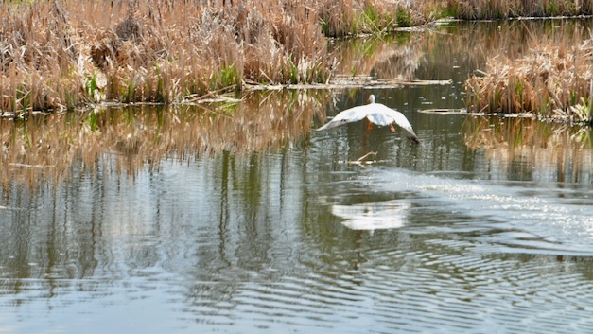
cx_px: 296
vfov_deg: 3.2
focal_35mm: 384
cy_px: 144
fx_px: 6039
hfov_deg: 5.6
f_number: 11
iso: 100
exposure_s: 1/125
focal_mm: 240
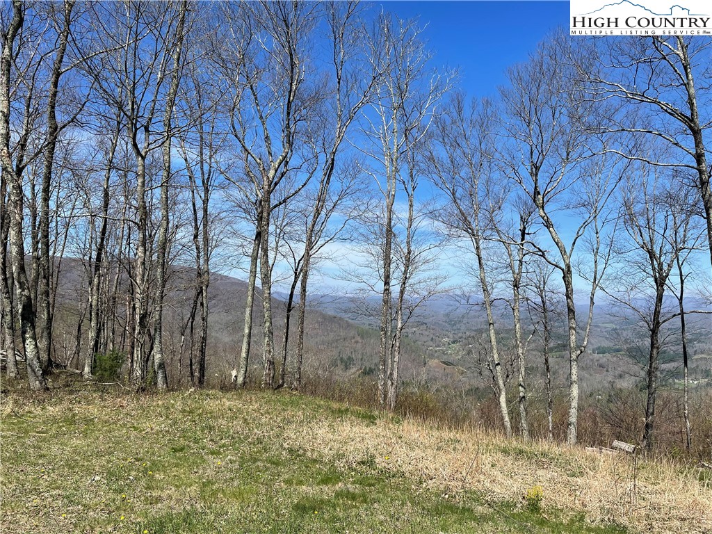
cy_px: 267
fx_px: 535
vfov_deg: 53.1
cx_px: 356
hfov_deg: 67.3
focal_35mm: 26
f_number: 1.6
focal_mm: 4.2
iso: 32
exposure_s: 1/3300
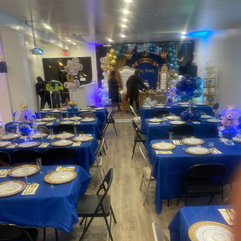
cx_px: 120
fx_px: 244
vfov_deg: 52.3
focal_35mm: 31
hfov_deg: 52.5
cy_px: 140
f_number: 1.6
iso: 200
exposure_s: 1/60
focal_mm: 4.2
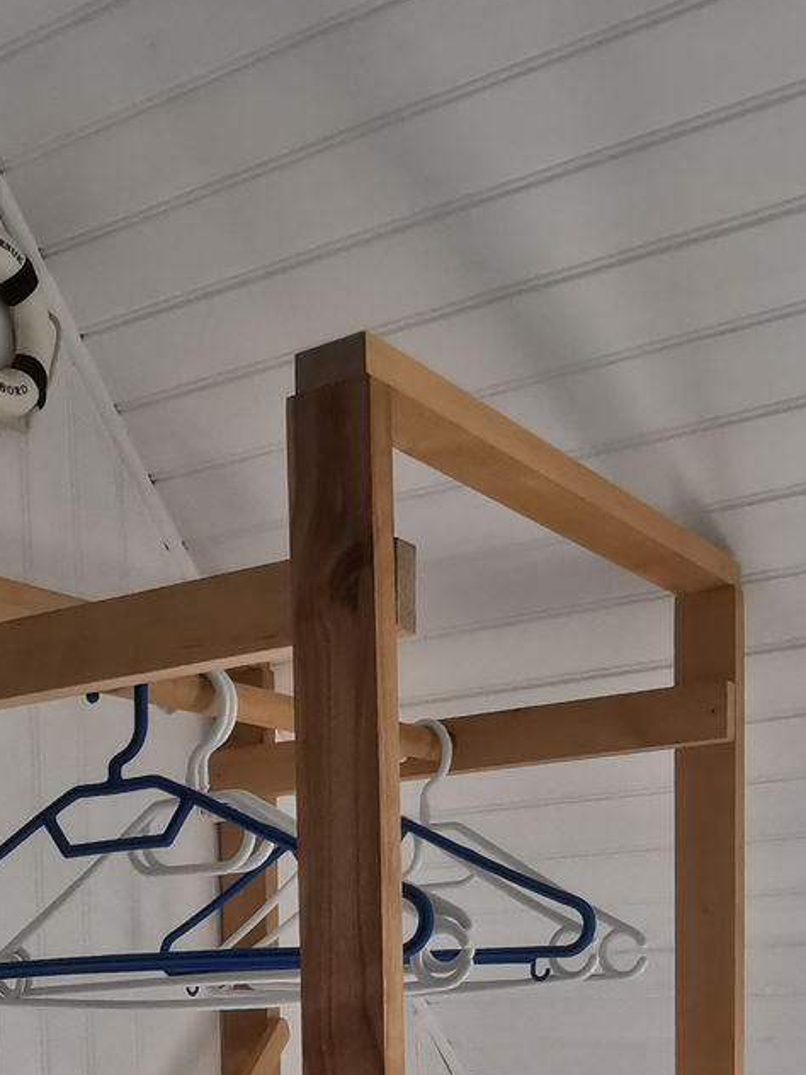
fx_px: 1676
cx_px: -88
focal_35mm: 54
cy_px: 1193
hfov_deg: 25.1
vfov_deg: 31.4
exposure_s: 1/116
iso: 50
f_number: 2.2
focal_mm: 2.35
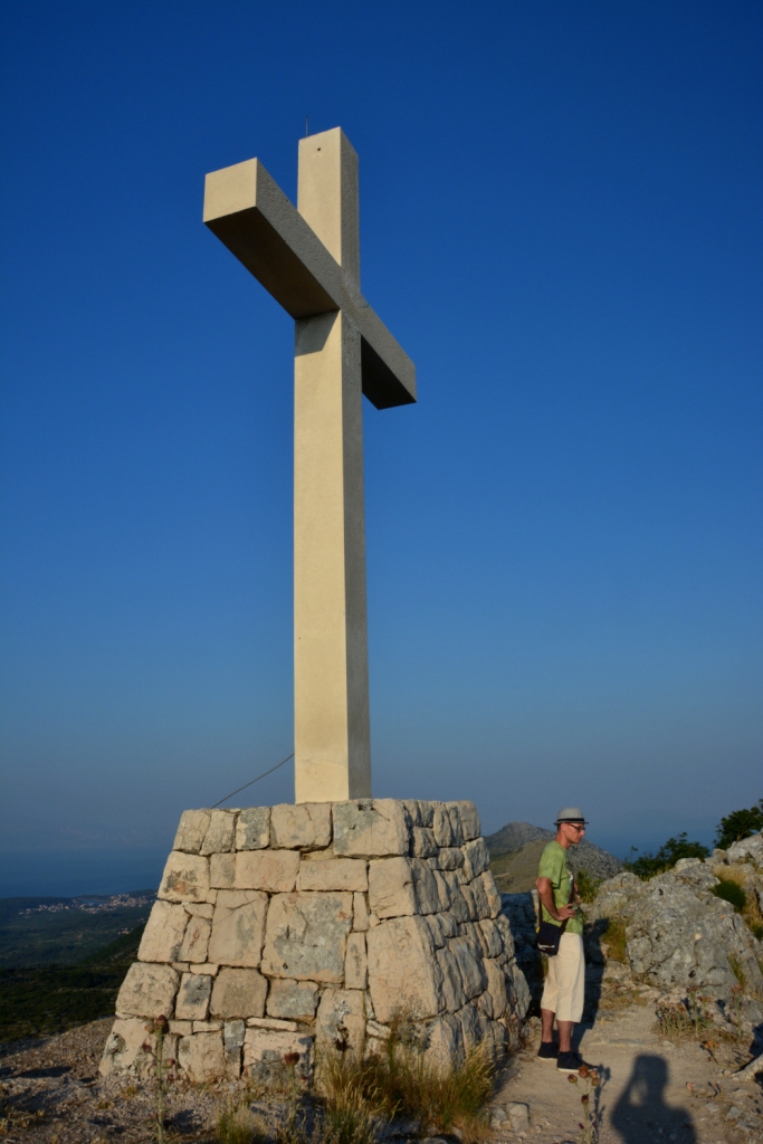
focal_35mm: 27
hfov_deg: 47.9
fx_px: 858
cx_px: 382
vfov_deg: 67.4
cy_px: 572
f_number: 16
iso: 250
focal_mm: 18
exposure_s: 1/100
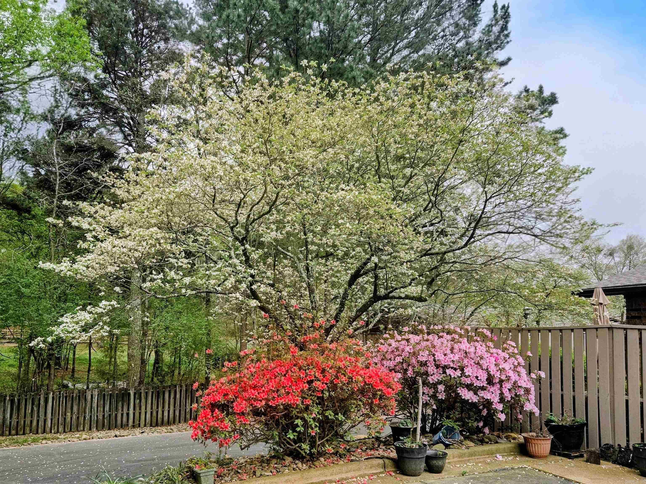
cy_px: 242
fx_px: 429
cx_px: 323
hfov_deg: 73.9
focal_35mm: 23
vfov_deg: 58.9
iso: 25
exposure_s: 1/431
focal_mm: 5.4
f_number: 1.8
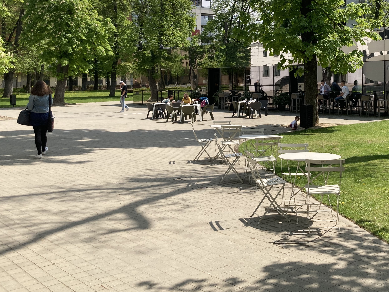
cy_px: 91
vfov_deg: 31.9
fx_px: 506
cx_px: 279
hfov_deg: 41.2
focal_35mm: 45
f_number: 1.8
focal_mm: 3.99
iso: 20
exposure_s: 1/1548
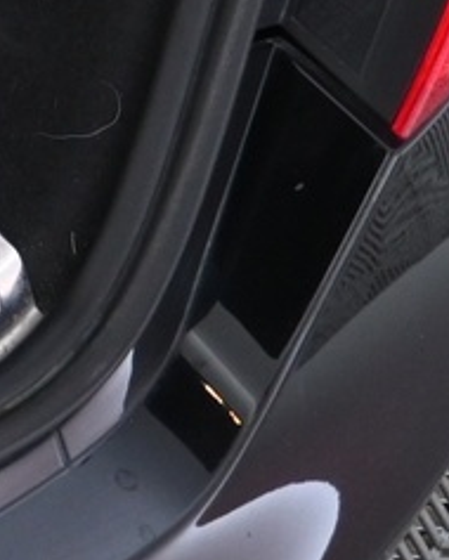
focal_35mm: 154
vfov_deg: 11.6
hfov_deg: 7.1
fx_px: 2555
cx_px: -1418
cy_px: -449
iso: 720
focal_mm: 16
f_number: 3.5
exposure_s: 1/25
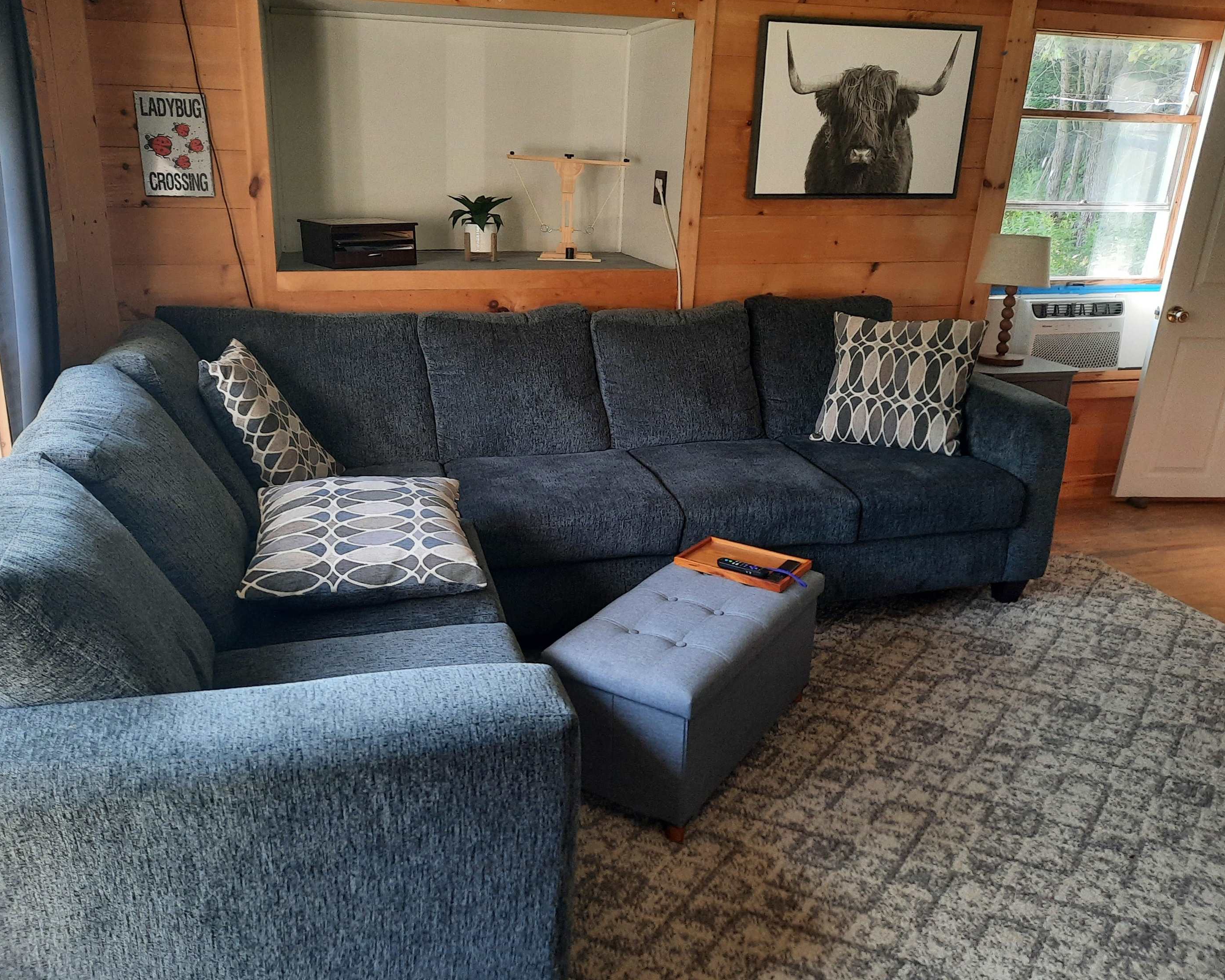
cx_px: 592
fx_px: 979
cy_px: 494
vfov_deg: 53.2
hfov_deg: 64.1
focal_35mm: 27
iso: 320
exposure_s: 1/60
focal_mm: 4.6
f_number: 2
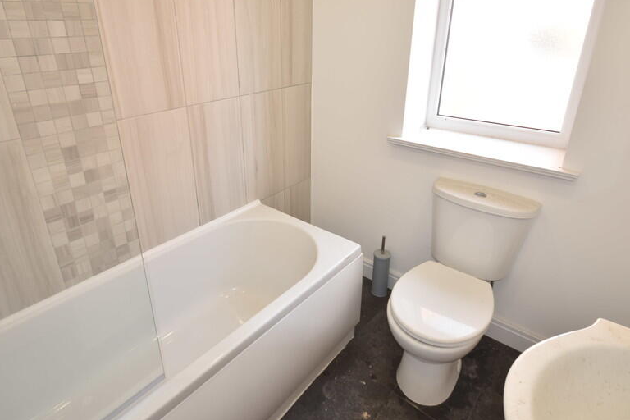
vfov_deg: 61.5
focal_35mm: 20
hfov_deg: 83.9
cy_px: 171
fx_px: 350
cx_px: 295
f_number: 4
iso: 100
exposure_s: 1/15
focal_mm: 10
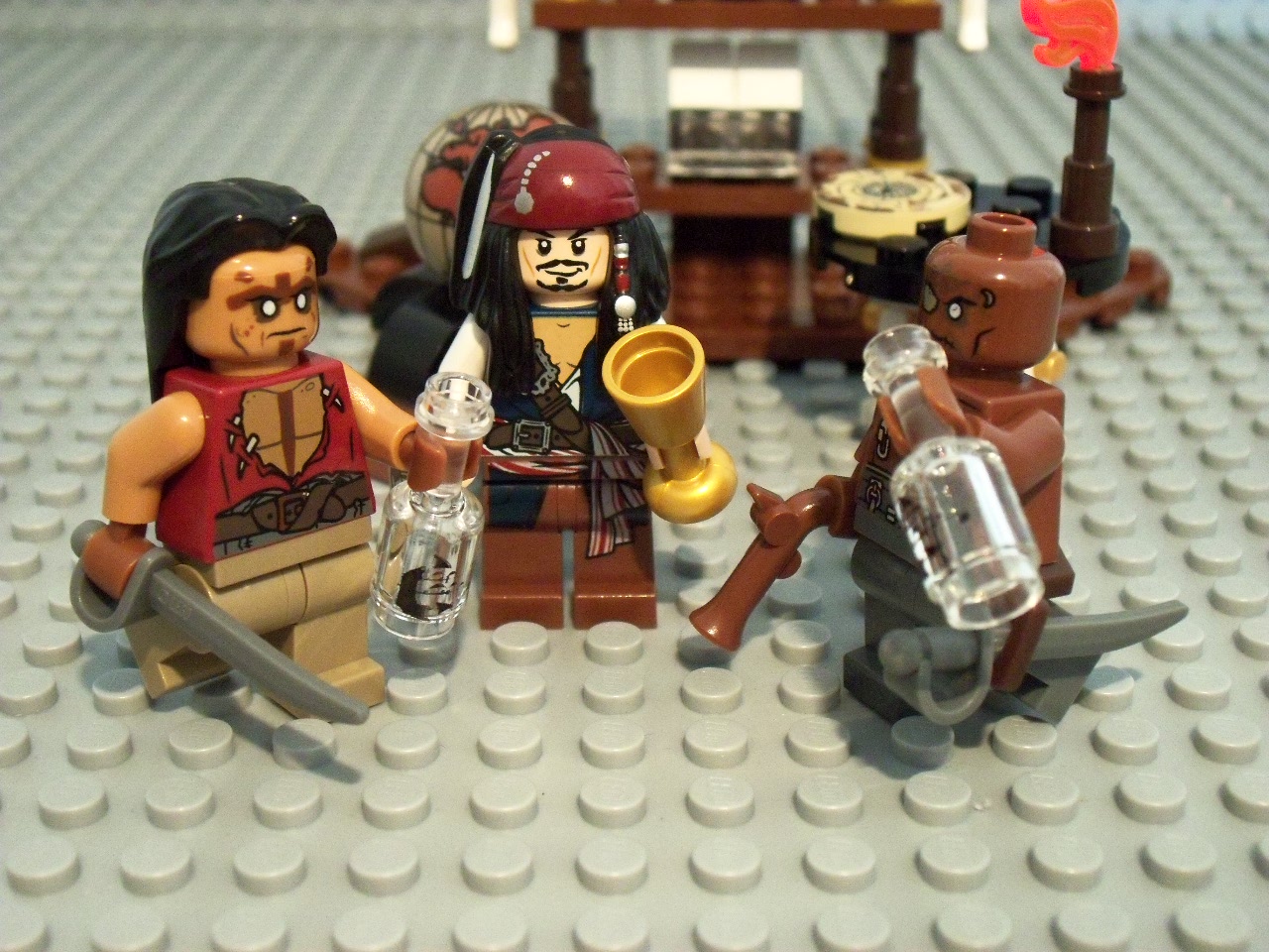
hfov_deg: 36.2
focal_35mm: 53
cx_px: 634
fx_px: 1943
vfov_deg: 27.5
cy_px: 476
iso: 400
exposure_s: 1/40
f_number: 3.6
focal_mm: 8.8
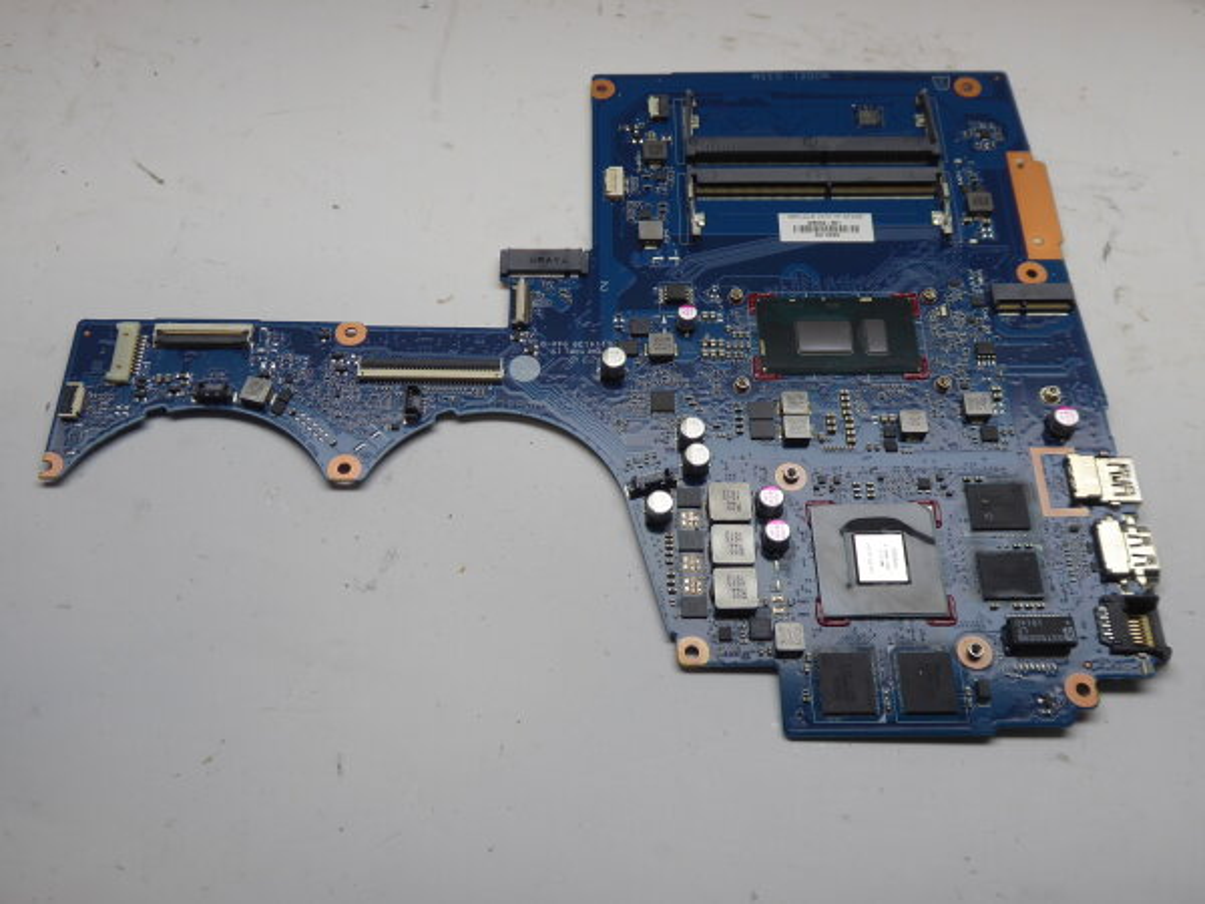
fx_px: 1253
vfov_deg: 39.7
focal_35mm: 36
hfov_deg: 51.4
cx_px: 602
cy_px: 452
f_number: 3.7
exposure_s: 1/80
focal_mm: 6.3
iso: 80
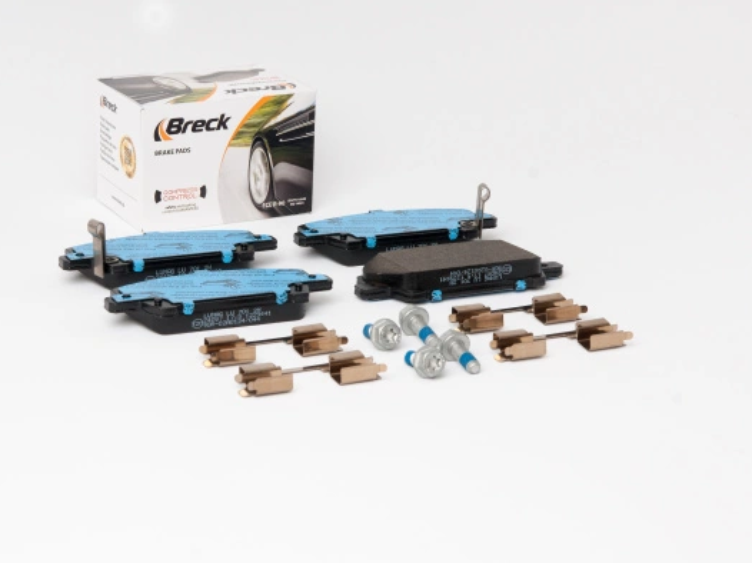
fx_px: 1966
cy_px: 280
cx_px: 362
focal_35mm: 91
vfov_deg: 16.3
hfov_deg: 21.7
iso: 100
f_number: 13
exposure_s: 1/200
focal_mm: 55
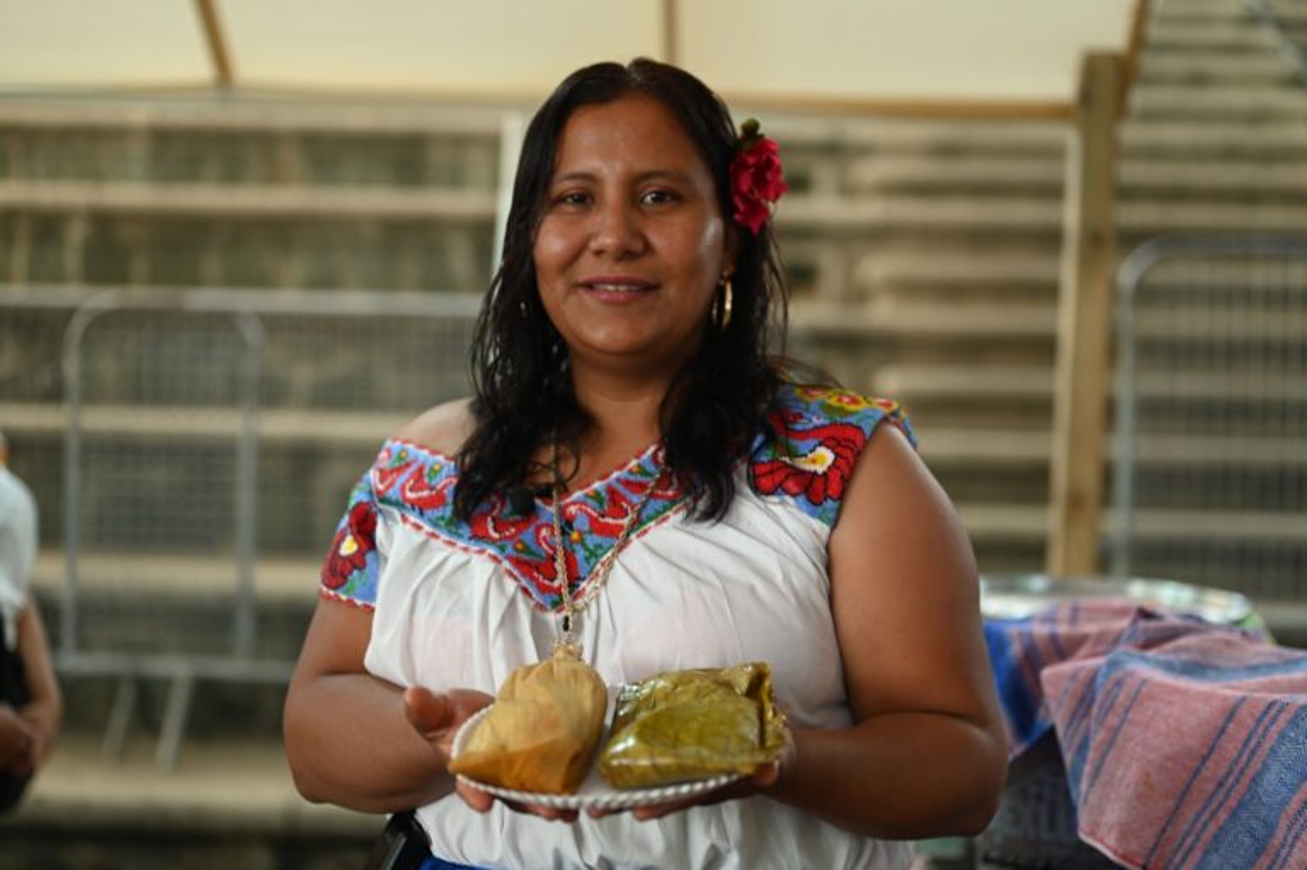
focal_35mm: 50
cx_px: 654
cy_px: 435
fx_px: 1814
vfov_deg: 27.0
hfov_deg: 39.6
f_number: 2.2
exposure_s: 1/60
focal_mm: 50
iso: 110
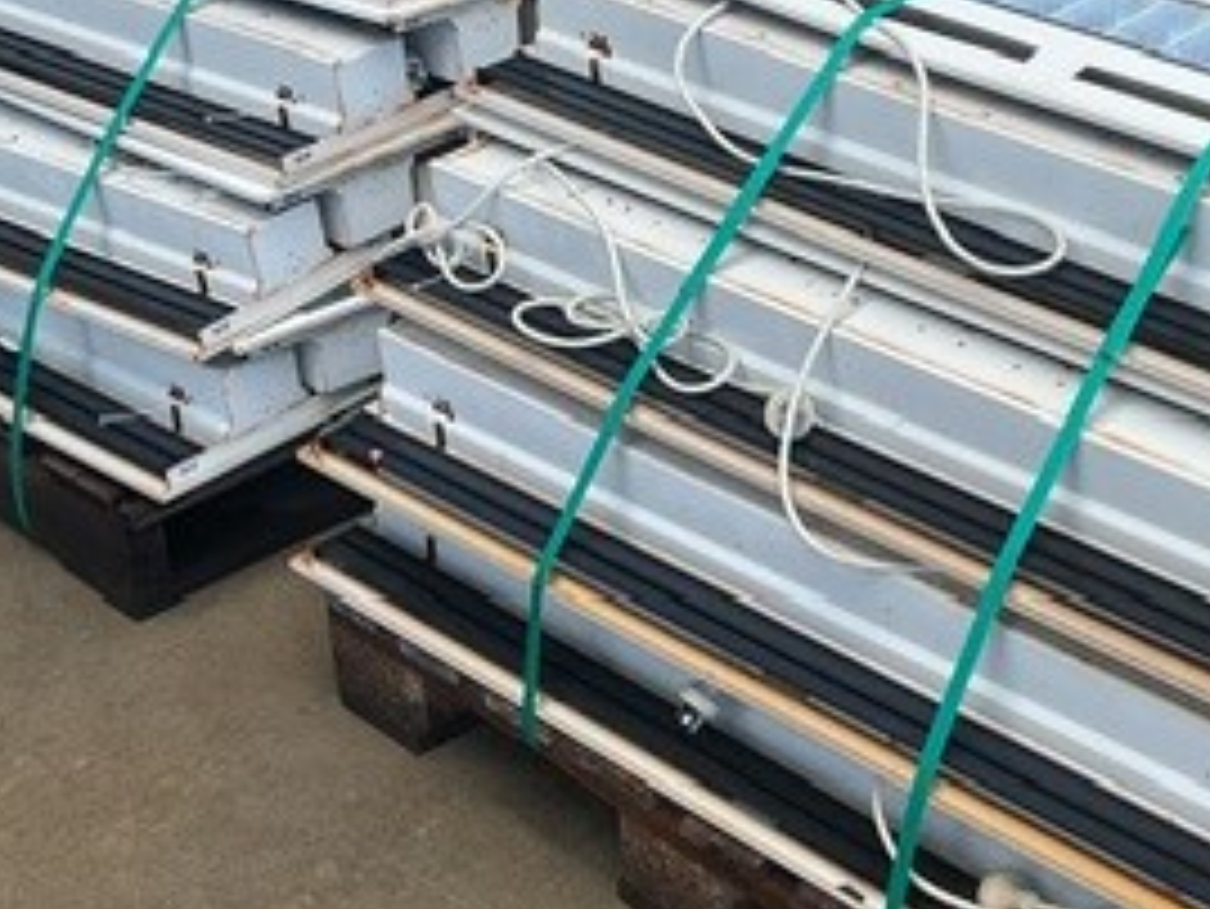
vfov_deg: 21.3
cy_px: 418
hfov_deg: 27.9
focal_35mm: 69
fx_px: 2413
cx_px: 837
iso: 16
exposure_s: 1/409
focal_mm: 3
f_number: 1.8
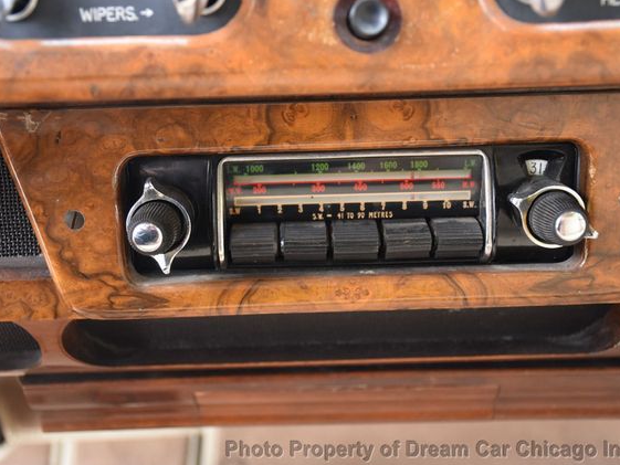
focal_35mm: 56
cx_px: 315
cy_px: 234
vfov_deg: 26.1
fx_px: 1003
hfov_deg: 34.3
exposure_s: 1/80
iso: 800
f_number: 4.2
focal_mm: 34
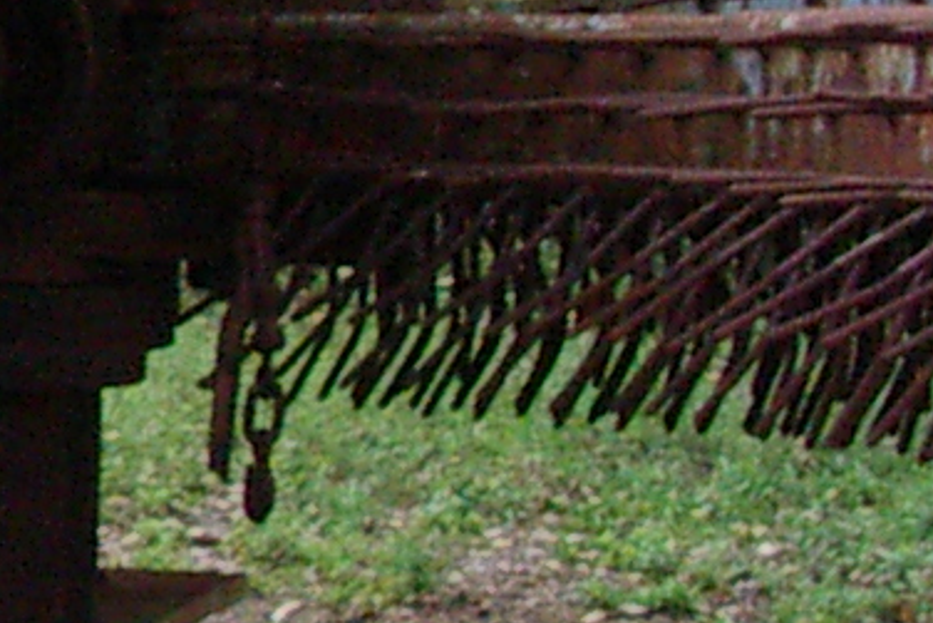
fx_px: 5574
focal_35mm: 215
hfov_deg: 8.5
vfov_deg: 6.4
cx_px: -1516
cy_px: -104
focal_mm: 5.8
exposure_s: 1/250
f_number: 4.8
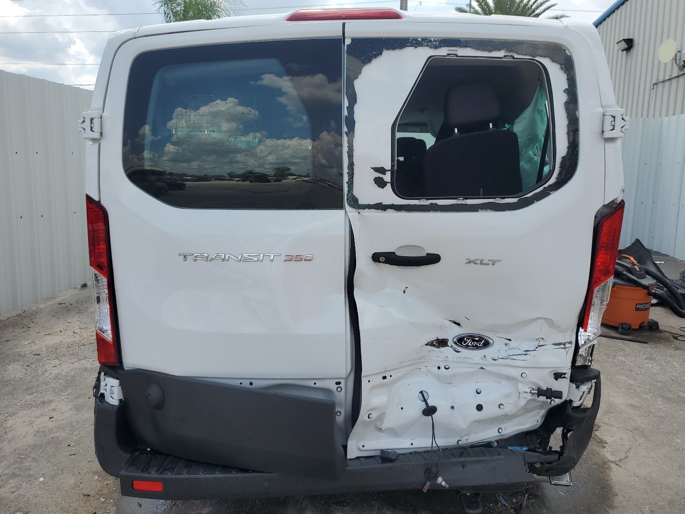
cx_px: 342
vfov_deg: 53.1
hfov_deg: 67.3
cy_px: 257
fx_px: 515
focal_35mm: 26
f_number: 1.5
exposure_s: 1/3333
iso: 50
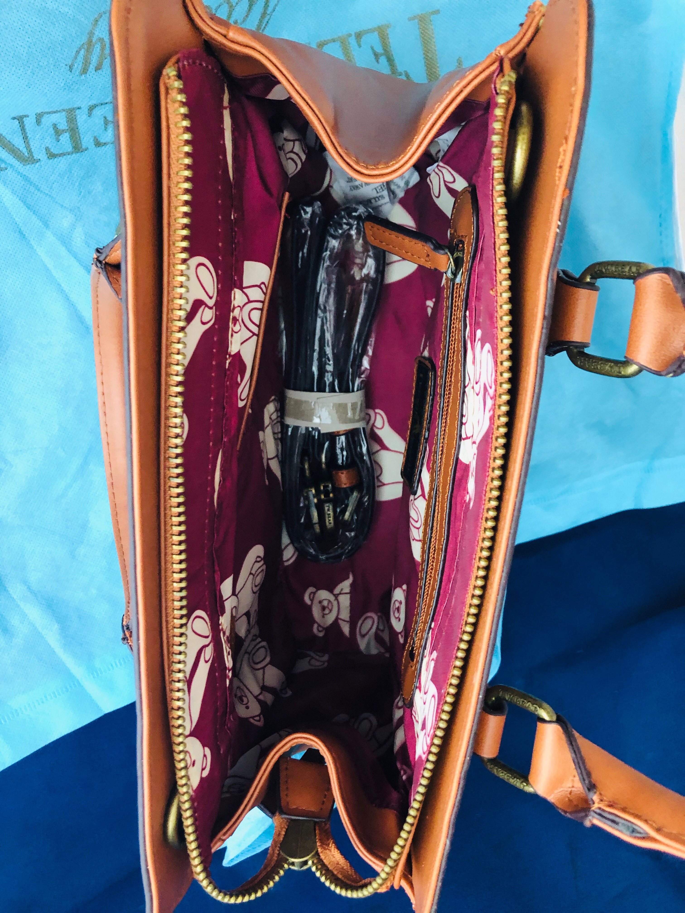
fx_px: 739
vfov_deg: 63.4
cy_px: 456
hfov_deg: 49.7
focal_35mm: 28
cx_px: 342
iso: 100
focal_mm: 4
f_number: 1.8
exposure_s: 1/11
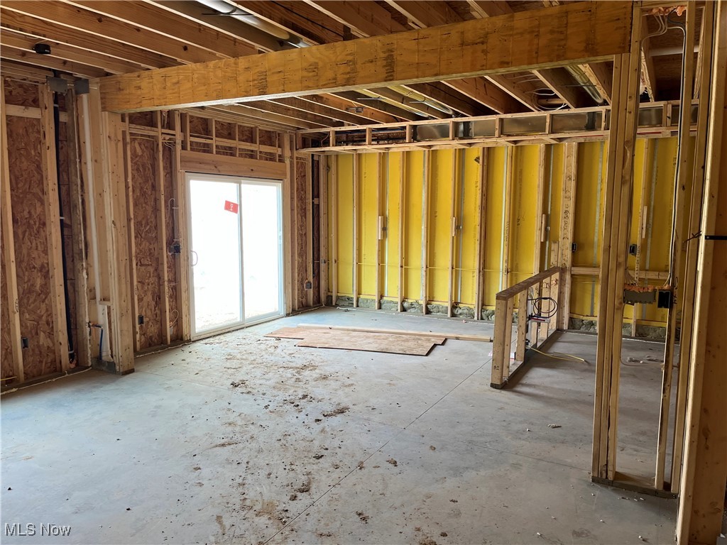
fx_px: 546
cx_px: 364
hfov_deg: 67.3
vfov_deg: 53.1
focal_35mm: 26
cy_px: 272
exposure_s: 1/121
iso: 64
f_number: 1.6
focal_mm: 5.1
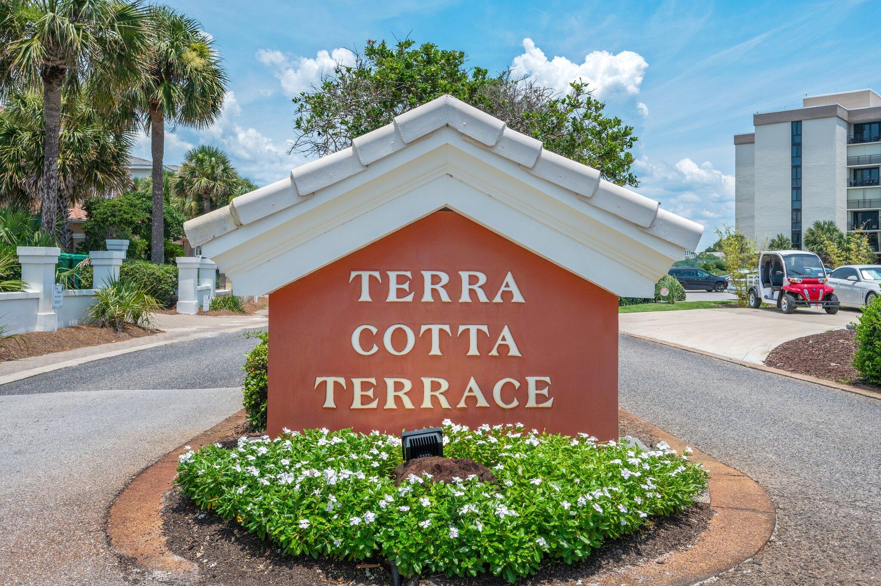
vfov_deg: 43.5
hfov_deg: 62.0
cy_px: 293
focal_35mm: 30
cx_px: 440
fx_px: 734
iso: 320
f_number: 9
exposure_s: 1/1250
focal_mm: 30
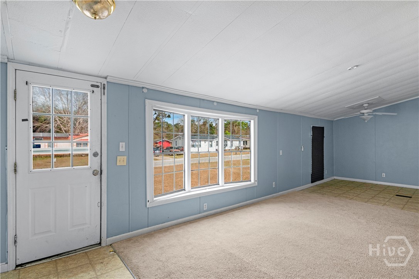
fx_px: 192
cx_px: 210
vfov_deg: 72.0
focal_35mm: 16
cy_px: 140
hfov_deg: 95.0
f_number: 7.1
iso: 250
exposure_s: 1/50
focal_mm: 11
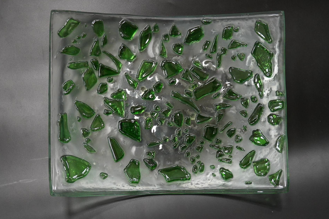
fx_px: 429
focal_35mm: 47
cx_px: 165
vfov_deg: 28.6
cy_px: 110
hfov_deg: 41.9
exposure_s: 1/200
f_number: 4
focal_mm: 30
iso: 2500
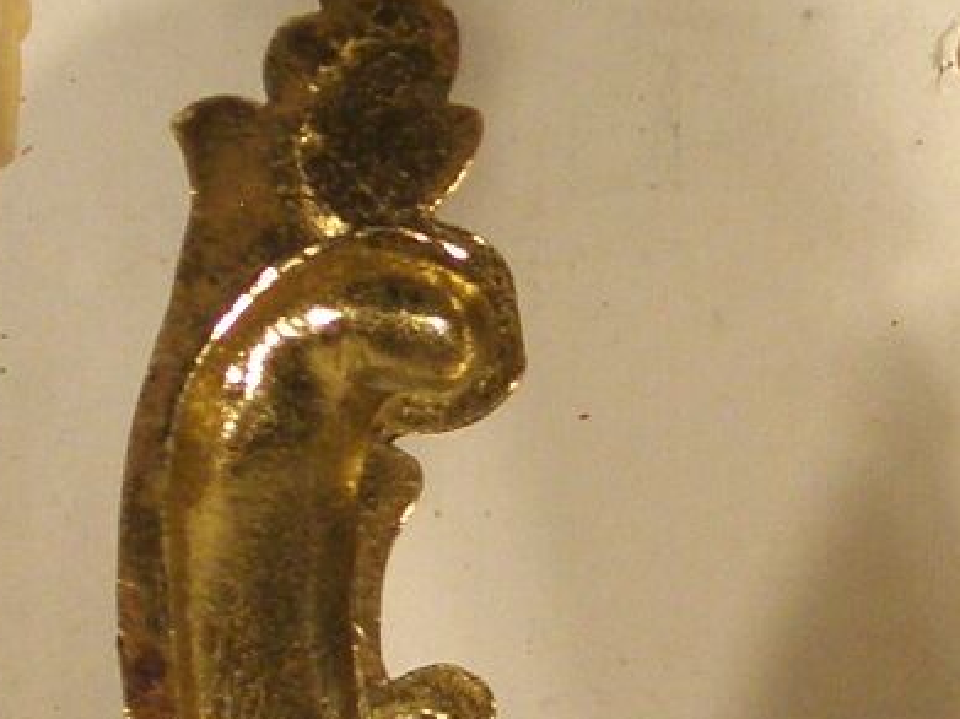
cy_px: 1678
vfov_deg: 6.6
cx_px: 1731
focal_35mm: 216
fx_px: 5988
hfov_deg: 8.8
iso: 100
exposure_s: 1/50
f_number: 3.6
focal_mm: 5.9
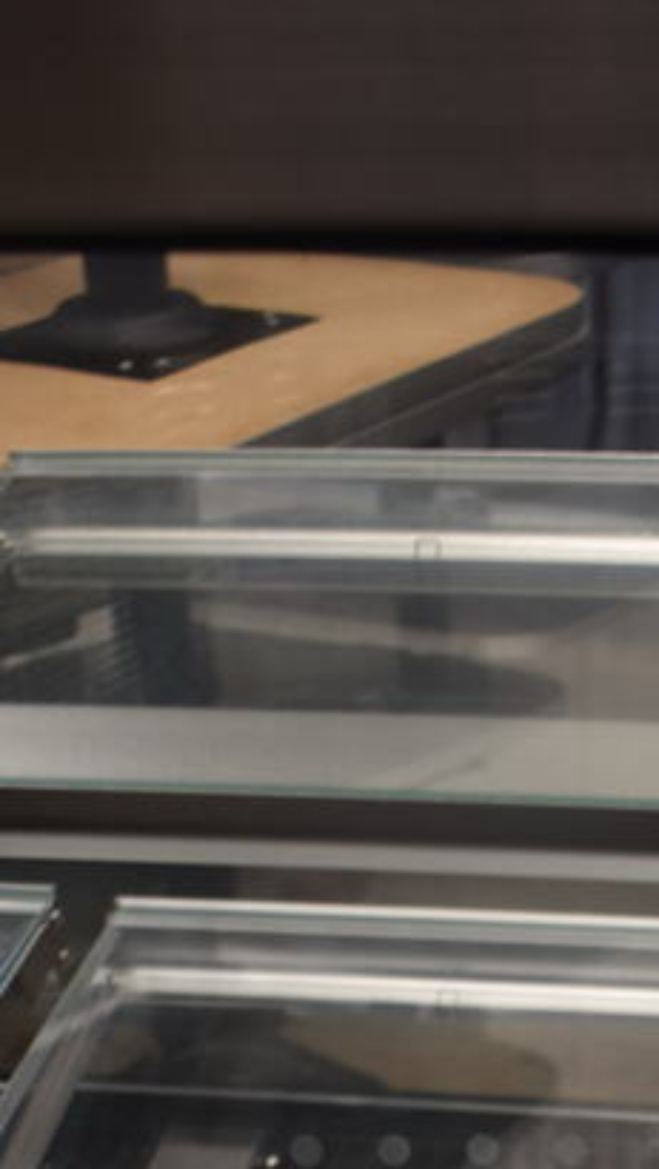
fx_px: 1955
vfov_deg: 30.1
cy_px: 1267
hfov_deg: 19.0
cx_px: 482
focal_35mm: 63
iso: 320
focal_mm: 18
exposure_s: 1/30
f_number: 3.5
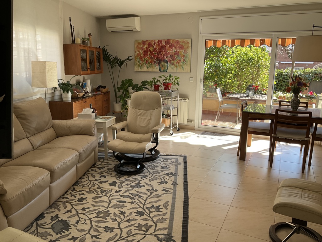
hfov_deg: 61.7
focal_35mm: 29
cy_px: 121
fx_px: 270
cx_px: 161
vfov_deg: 48.2
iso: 25
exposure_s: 1/122
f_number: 1.8
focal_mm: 3
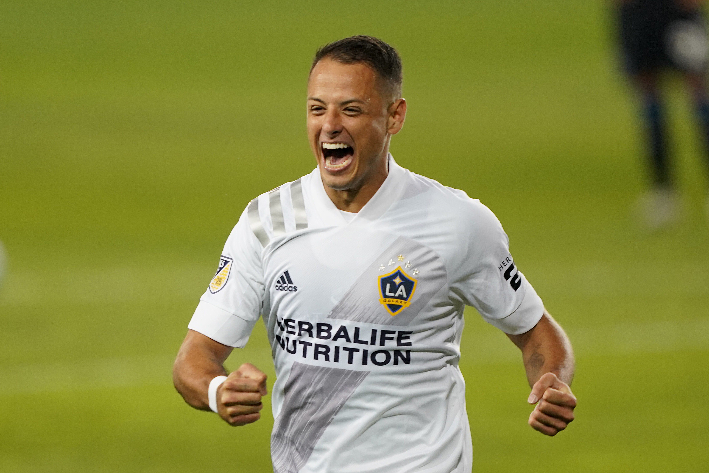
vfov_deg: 2.3
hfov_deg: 3.4
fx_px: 11816
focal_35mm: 600
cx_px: 354
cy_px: 236
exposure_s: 1/1600
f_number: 2.8
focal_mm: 400
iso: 2000
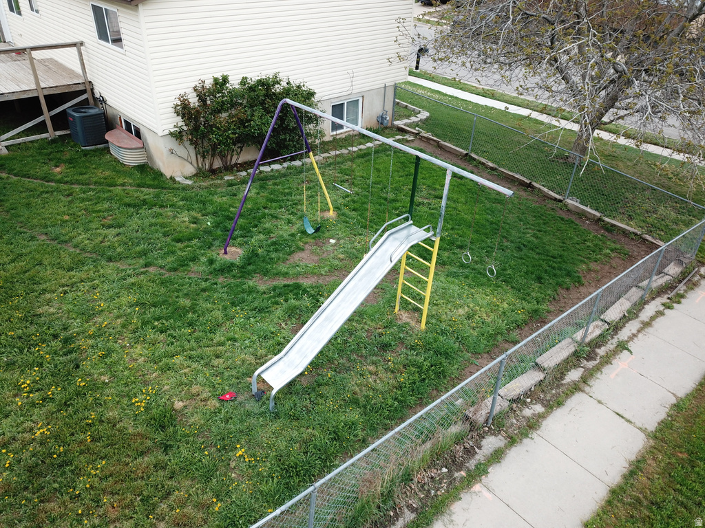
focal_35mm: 26
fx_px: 530
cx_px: 352
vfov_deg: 53.1
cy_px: 264
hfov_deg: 67.3
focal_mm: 4.73
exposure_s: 1/313
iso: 100
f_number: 2.2
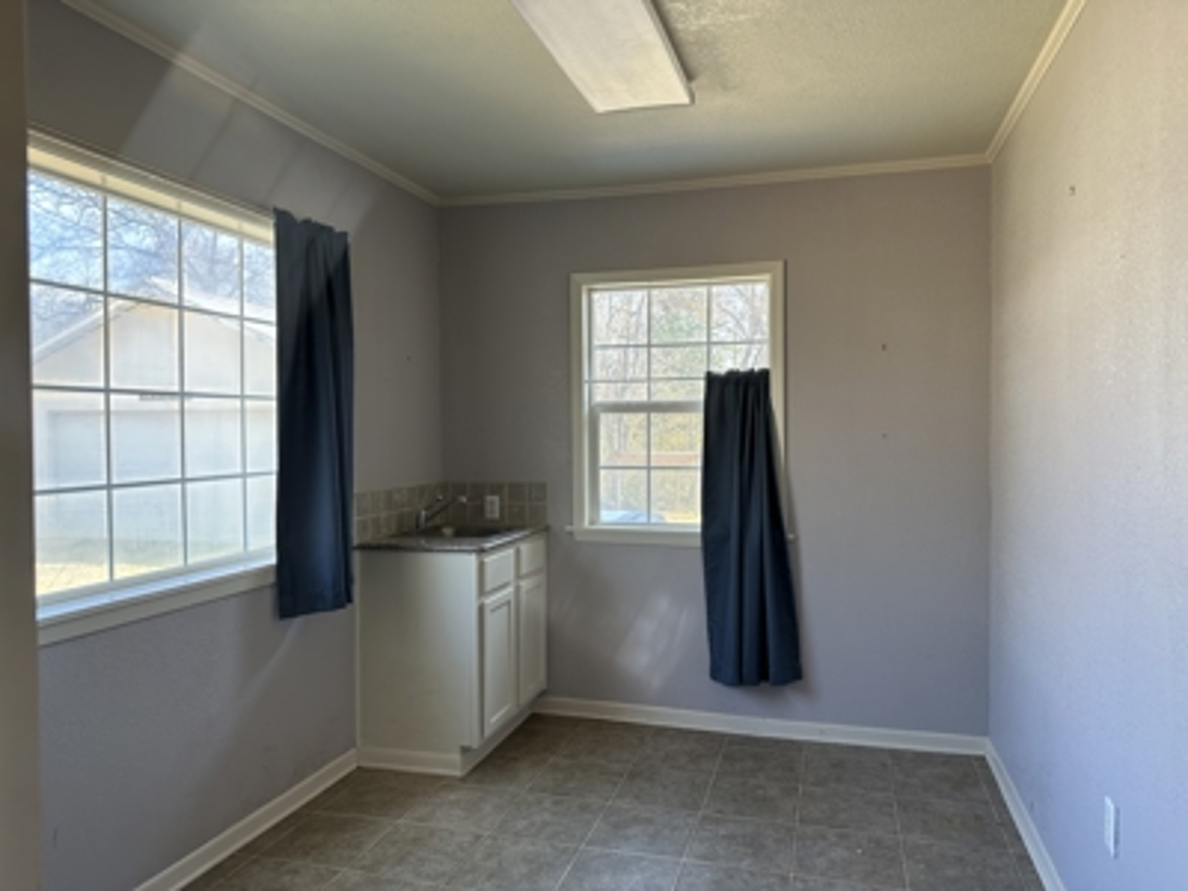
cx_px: 594
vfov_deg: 56.8
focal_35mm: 24
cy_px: 446
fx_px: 824
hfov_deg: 71.6
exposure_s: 1/123
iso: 100
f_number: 1.78
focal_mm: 6.86
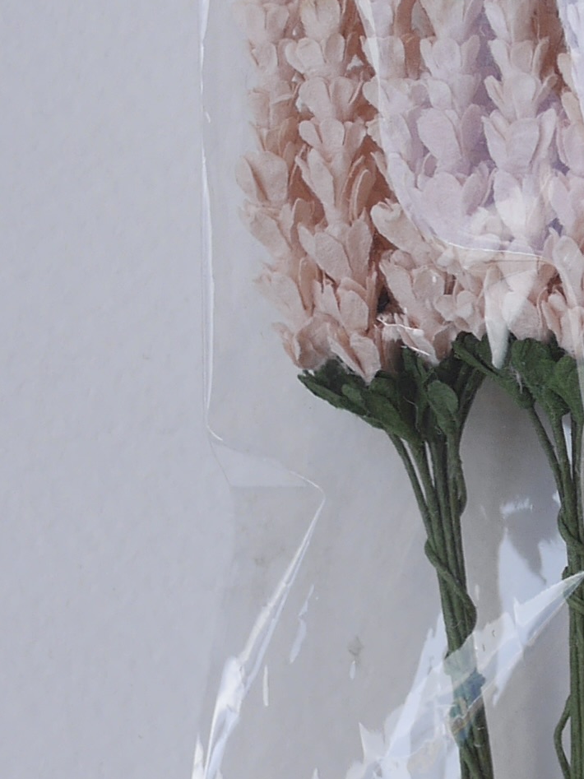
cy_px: 424
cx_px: 703
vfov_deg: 10.2
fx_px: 4365
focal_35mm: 194
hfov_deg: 7.6
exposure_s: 1/320
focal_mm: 20
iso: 200
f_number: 2.8
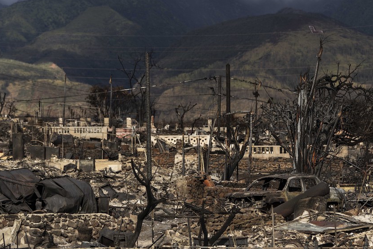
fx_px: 1668
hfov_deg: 12.8
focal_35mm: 161
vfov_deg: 8.5
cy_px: 133
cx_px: 177
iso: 160
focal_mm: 112
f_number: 3.2
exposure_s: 1/3200
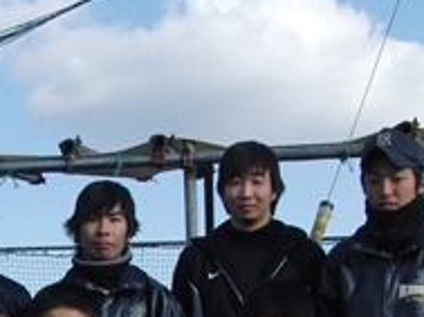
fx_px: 1369
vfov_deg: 12.8
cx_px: 74
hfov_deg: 17.4
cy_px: 387
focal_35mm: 112
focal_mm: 5.9
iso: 100
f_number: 4.2
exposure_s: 1/640
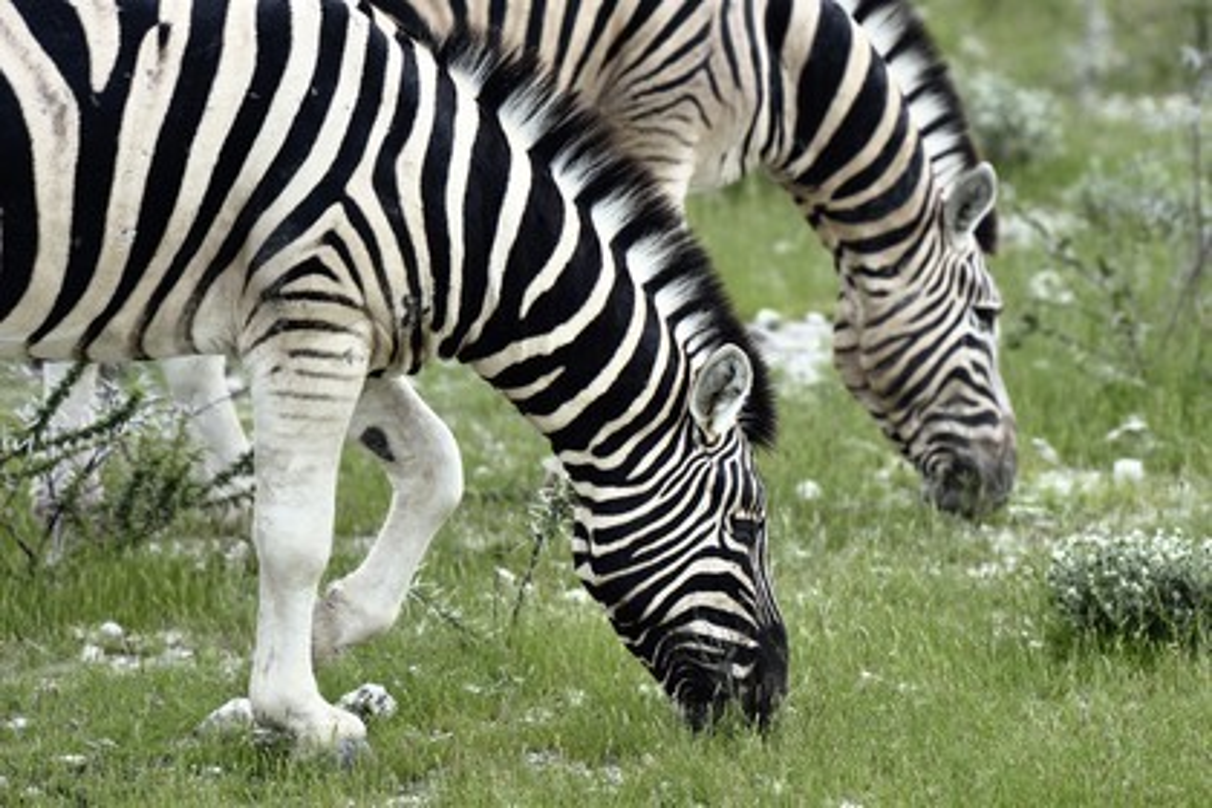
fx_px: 9426
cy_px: 404
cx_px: 606
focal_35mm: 280
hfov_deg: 7.4
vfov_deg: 4.9
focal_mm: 280
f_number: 5.6
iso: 400
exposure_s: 1/1250
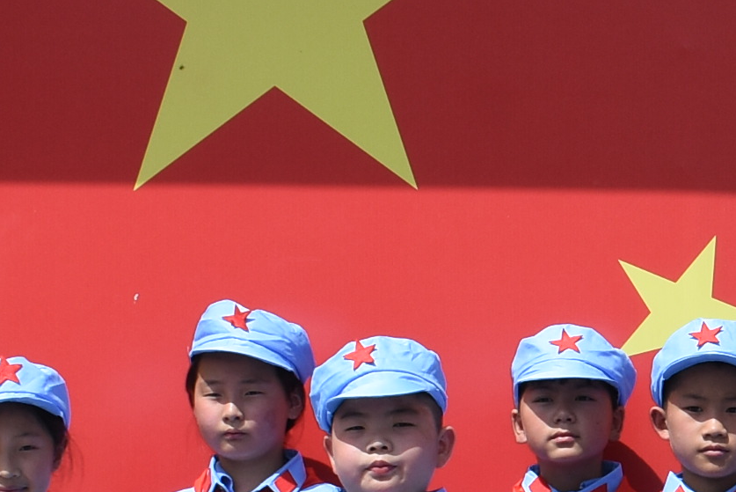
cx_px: 1132
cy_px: 439
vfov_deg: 9.4
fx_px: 2966
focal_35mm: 145
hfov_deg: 13.3
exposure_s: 1/400
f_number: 10
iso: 200
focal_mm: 18
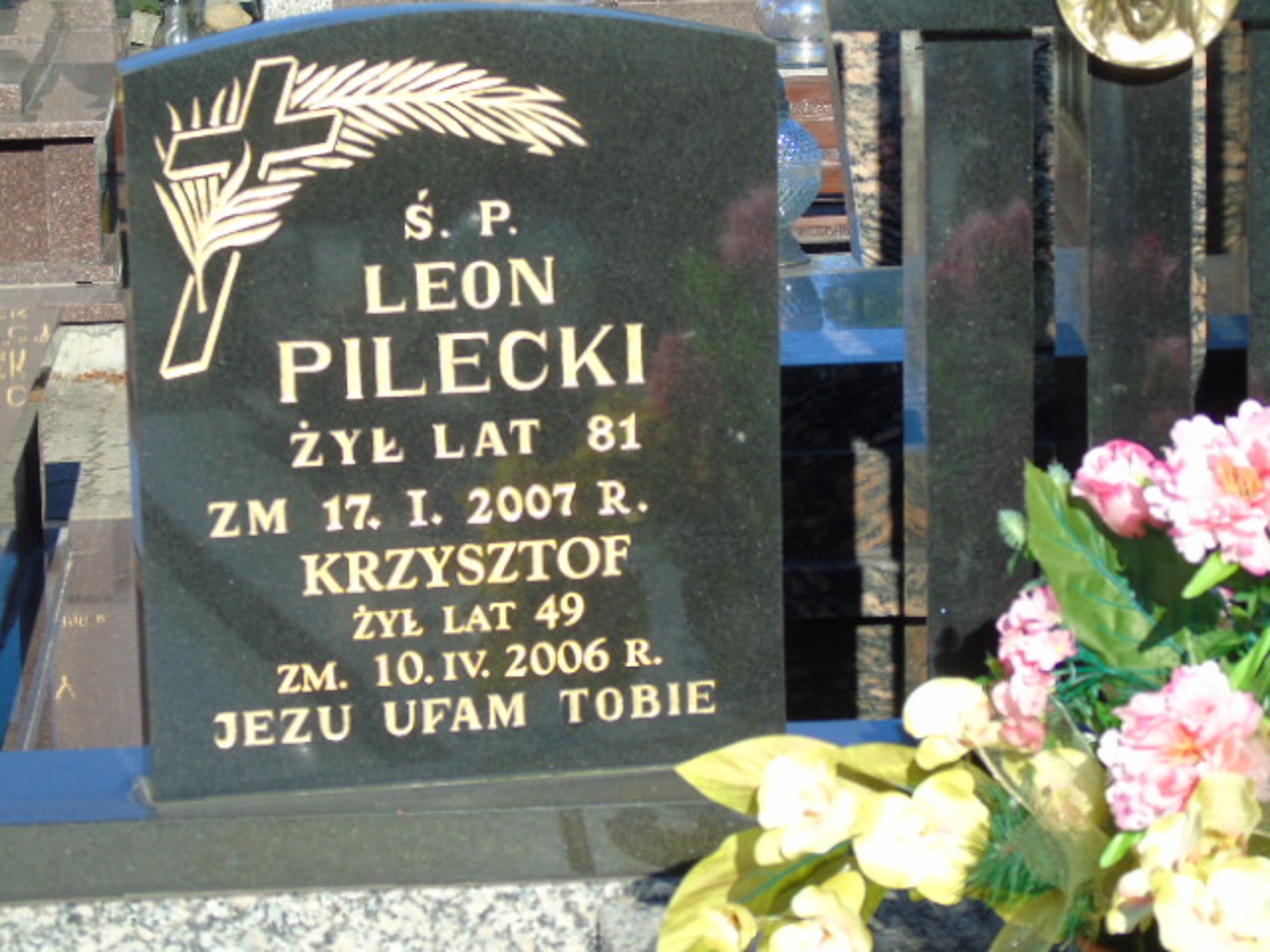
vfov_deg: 13.7
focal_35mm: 108
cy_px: 476
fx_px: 3962
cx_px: 635
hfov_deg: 18.2
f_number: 4.4
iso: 80
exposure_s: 1/320
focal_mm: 19
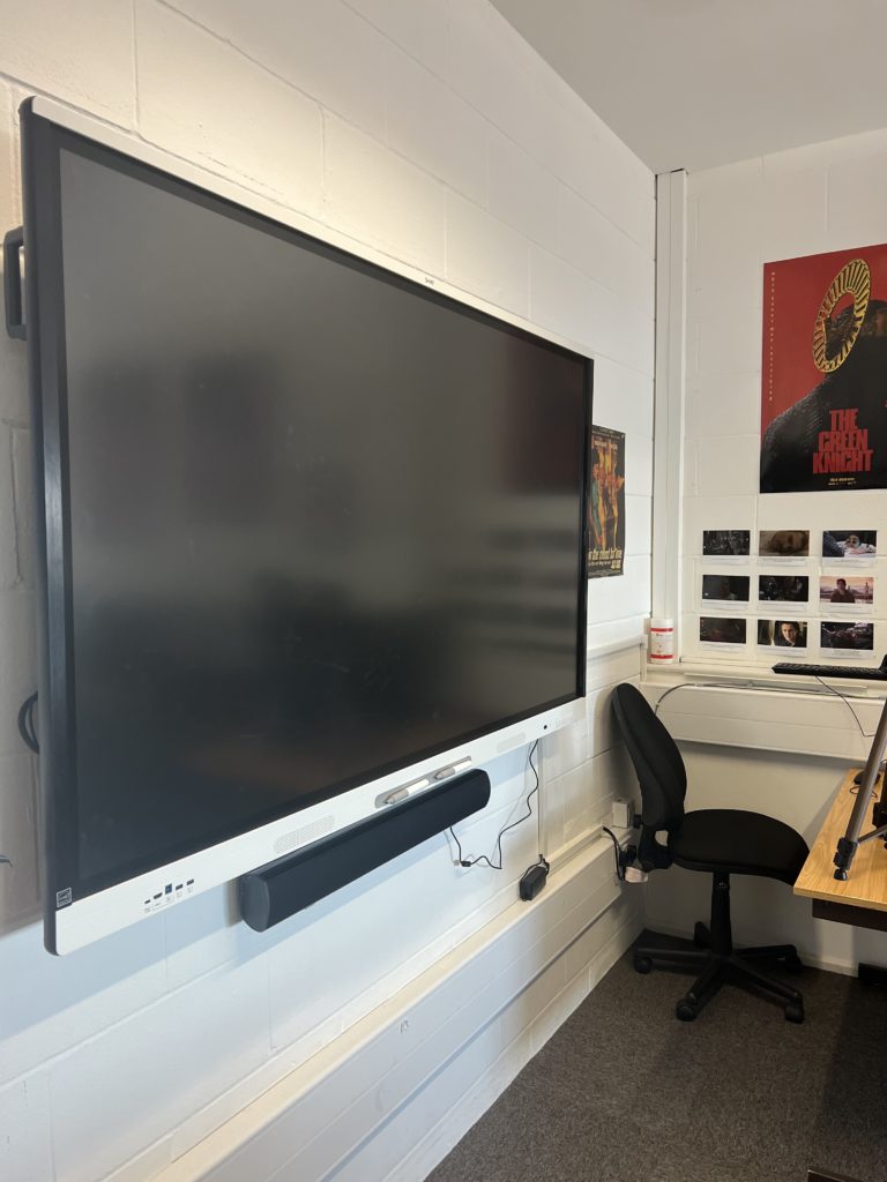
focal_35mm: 26
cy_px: 591
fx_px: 888
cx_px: 444
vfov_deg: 67.3
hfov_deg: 53.1
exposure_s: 1/100
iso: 125
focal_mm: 5.7
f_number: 1.5
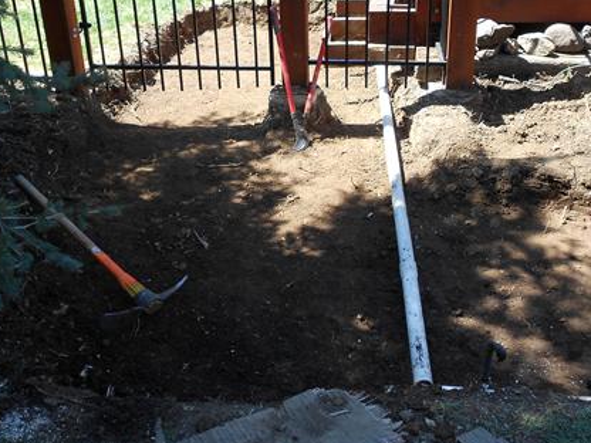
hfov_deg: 46.8
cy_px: 158
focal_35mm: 40
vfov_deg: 35.7
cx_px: 297
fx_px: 683
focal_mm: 4.6
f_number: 3.2
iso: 80
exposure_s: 1/200
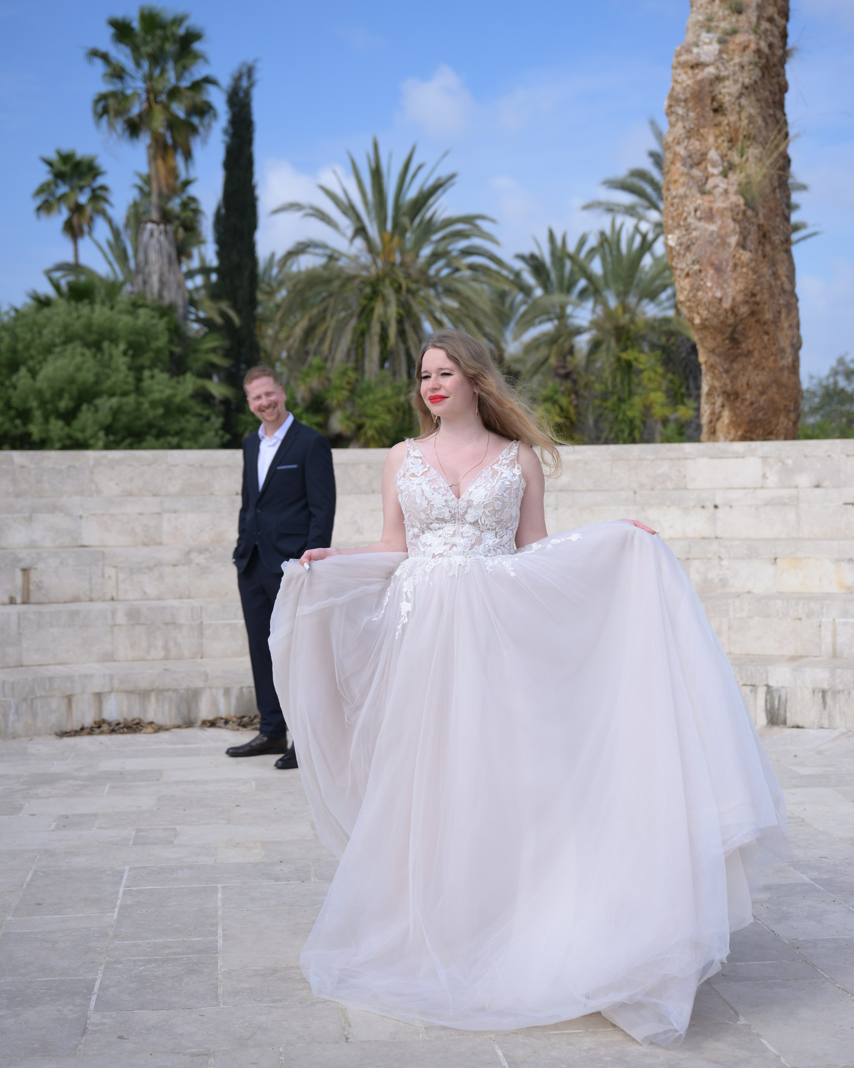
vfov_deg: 37.3
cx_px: 429
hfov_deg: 30.2
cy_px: 492
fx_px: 1580
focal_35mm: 50
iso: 125
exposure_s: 1/2000
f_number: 3.5
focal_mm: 44
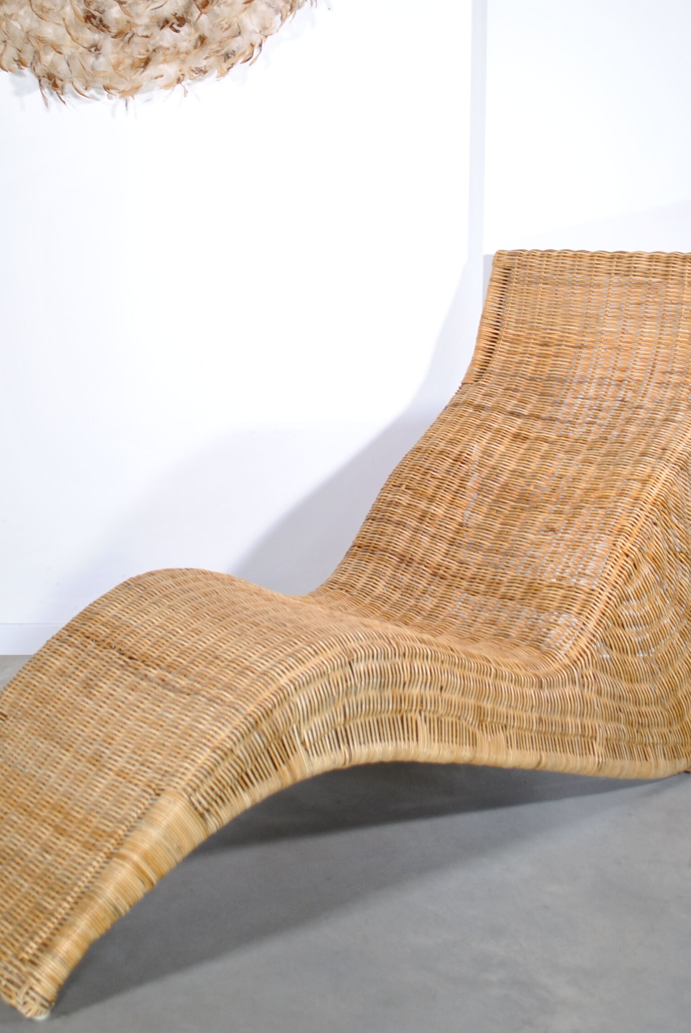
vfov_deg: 42.4
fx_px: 1321
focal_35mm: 46
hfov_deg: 29.3
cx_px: 289
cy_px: 387
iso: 200
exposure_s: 1/20
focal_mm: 18
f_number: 4
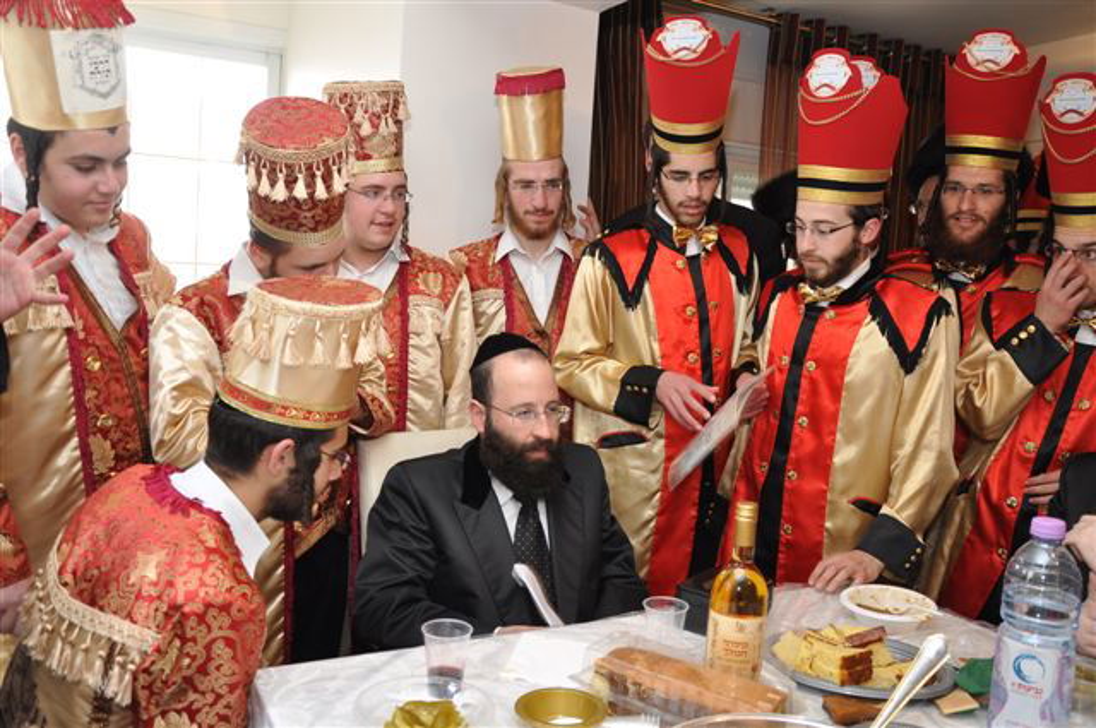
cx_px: 548
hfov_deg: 59.6
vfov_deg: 41.6
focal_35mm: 32
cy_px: 364
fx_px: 958
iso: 320
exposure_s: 1/60
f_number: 4
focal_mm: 21
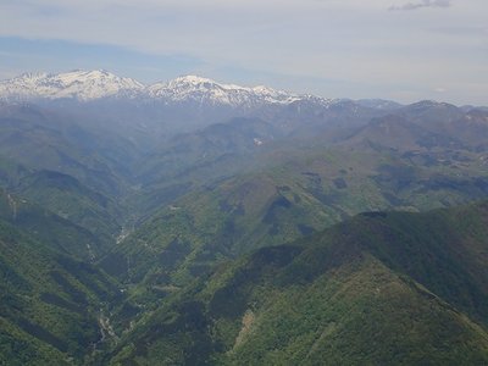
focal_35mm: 57
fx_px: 804
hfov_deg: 33.8
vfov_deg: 25.7
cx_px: 244
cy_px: 183
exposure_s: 1/800
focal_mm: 10.29
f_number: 5
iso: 100
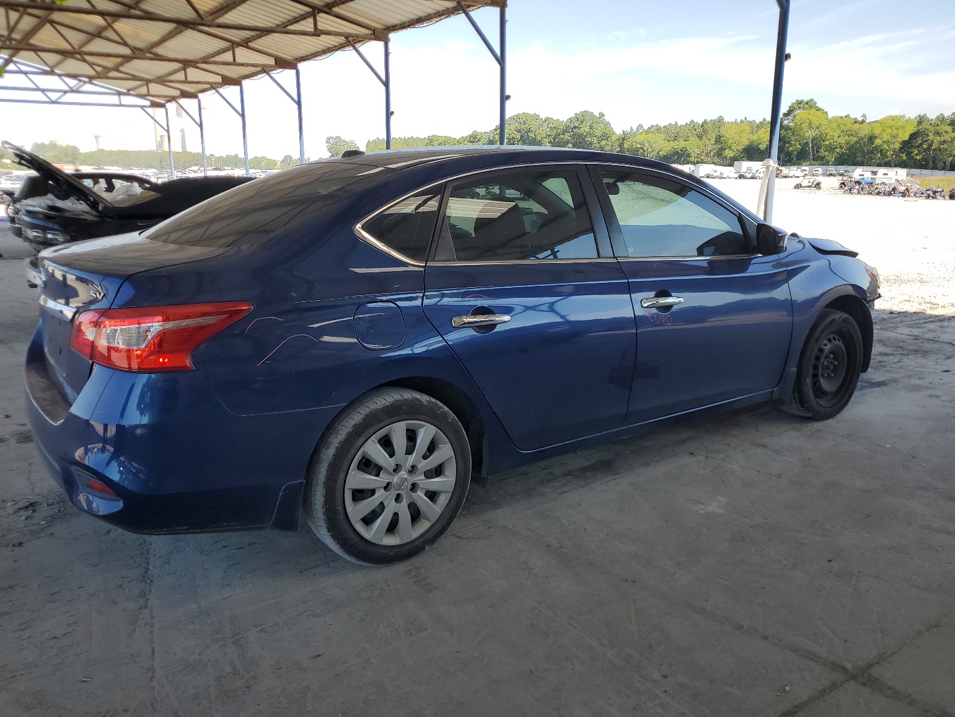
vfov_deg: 51.4
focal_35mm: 27
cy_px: 356
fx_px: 745
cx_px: 478
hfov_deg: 65.3
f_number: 1.5
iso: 50
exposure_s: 1/1111
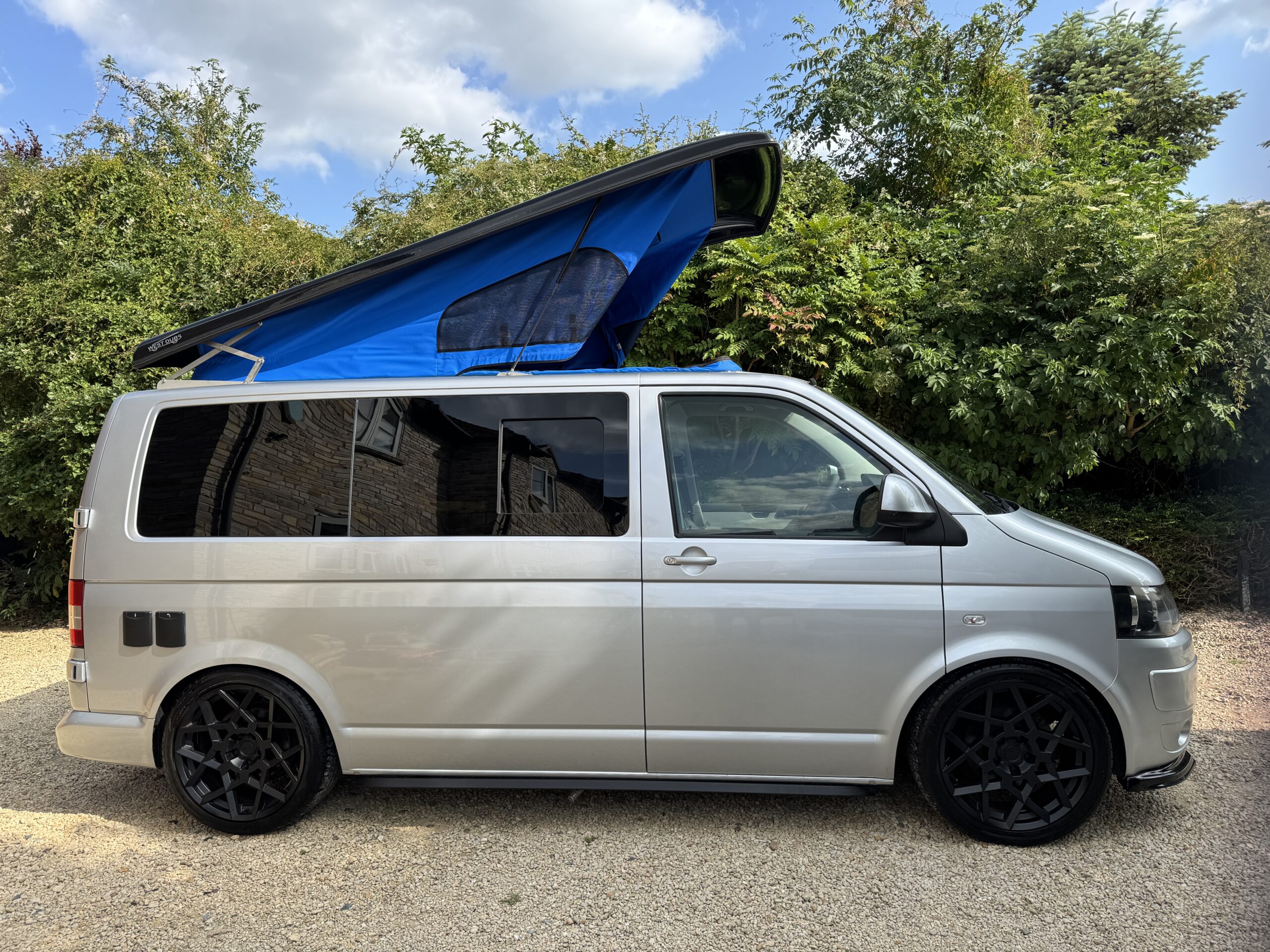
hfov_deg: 71.6
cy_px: 476
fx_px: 881
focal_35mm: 24
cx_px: 635
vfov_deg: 56.8
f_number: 1.78
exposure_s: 1/1980
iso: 80
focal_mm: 6.76
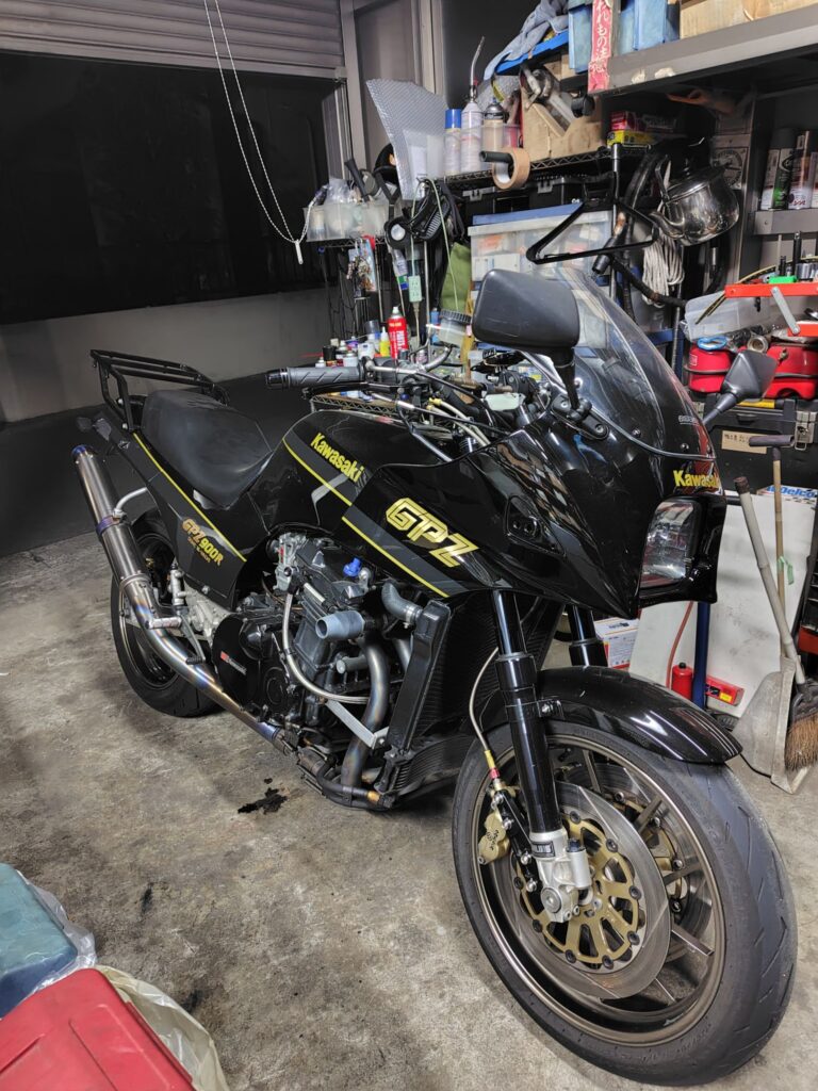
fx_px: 725
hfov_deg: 58.9
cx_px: 409
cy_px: 546
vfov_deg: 73.9
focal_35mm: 23
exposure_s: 1/33.3
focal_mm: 5.6
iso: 1381
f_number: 1.9
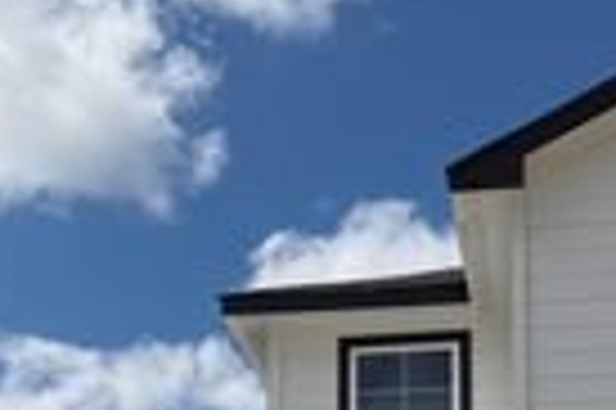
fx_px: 1555
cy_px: 601
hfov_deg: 22.4
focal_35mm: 91
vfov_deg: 14.1
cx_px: 382
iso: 80
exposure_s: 1/10309
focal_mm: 6.76
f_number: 1.78
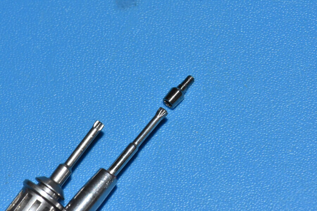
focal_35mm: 158
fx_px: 1387
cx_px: 158
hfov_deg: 13.0
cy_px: 106
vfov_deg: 8.7
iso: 2000
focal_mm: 105
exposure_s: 1/200
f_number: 22
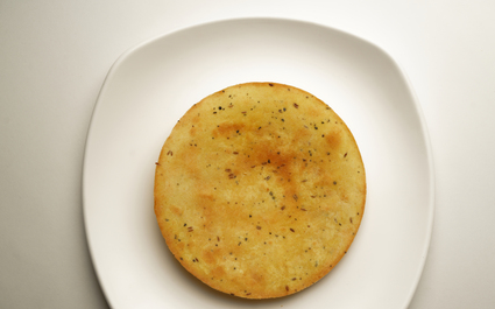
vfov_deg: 30.4
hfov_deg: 47.2
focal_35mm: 42
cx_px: 262
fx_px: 566
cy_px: 193
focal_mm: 35
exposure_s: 1/100
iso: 50
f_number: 8
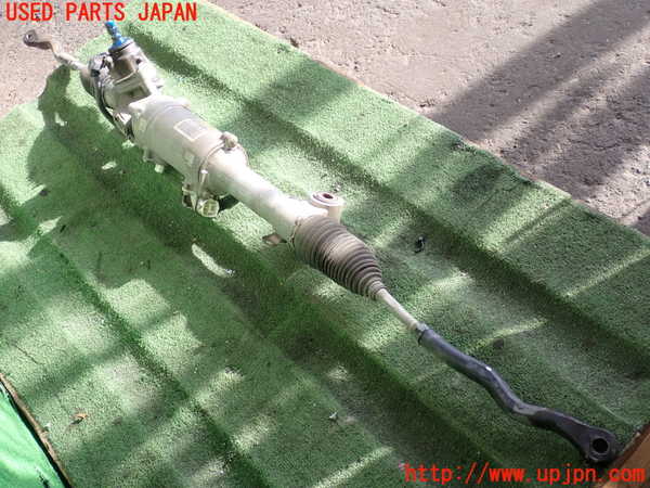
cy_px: 244
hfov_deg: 38.2
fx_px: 939
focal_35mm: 50
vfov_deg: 29.1
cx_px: 325
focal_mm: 9.01
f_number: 3.2
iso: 160
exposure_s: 1/125
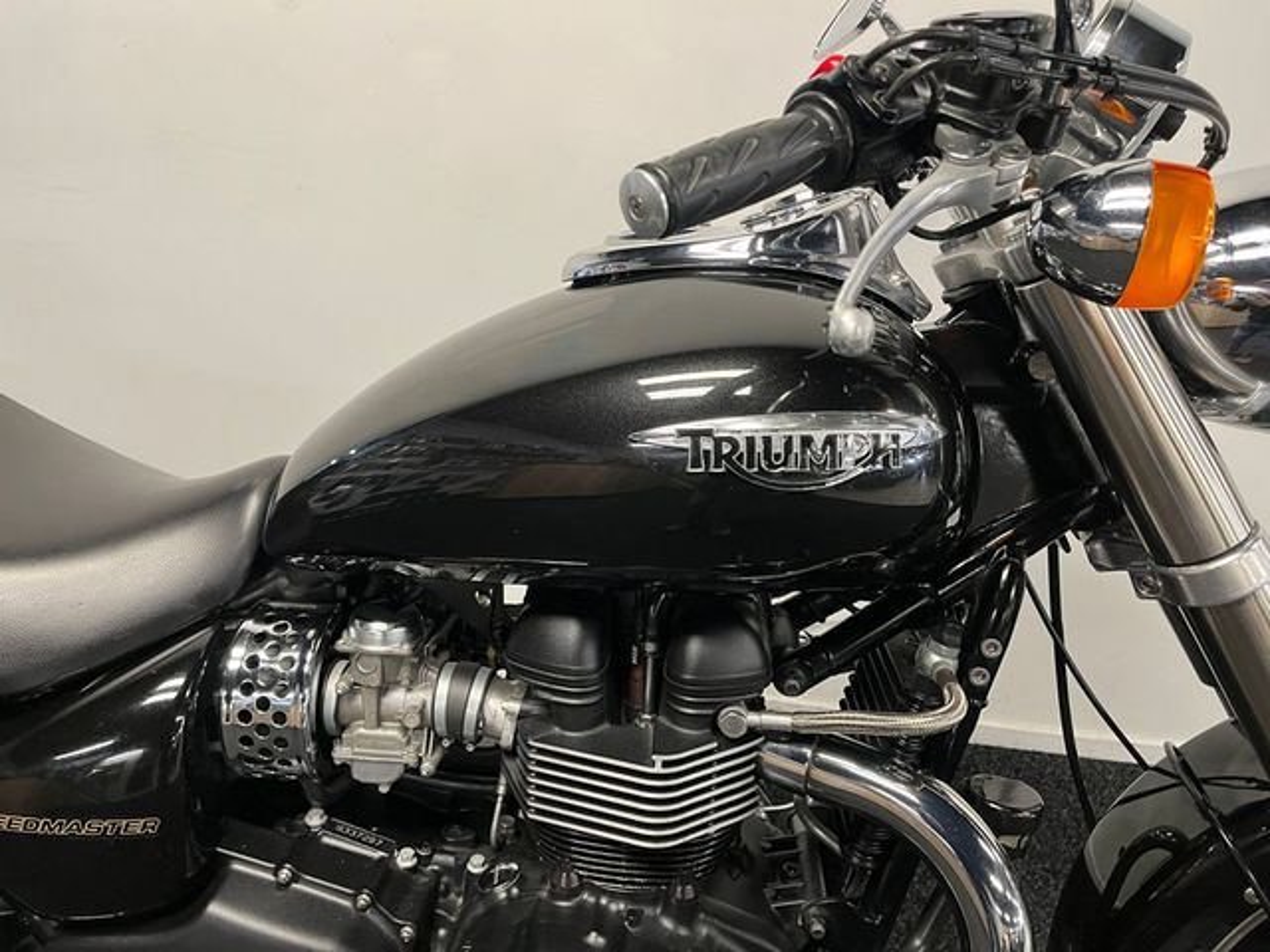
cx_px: 635
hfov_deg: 67.3
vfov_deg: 53.1
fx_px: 954
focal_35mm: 26
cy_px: 476
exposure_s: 1/50
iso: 125
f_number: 1.6
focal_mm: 5.1
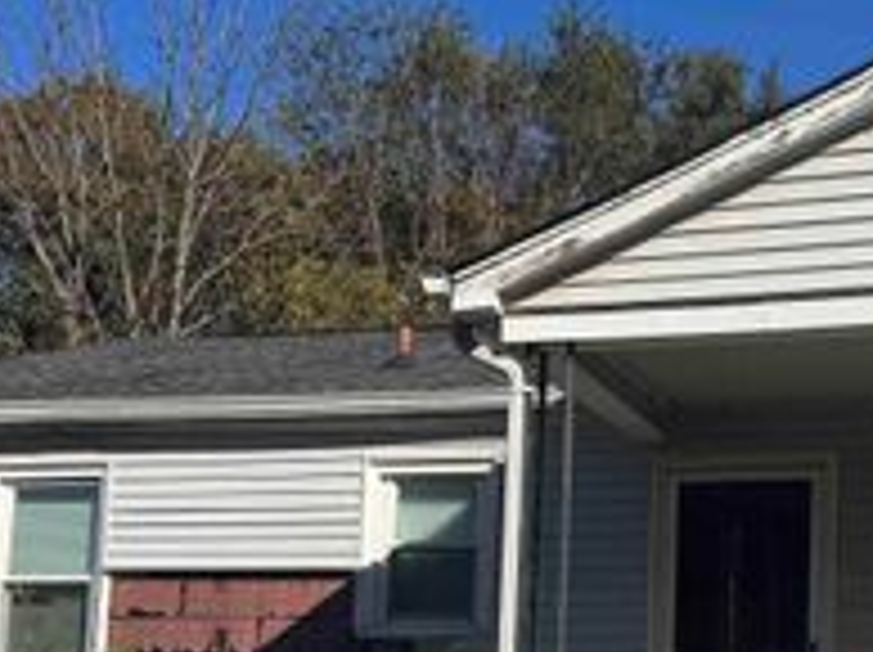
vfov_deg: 22.8
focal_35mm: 62
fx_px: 1562
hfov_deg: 30.5
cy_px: 623
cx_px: 693
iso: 80
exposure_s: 1/6410
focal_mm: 6.76
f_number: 1.78
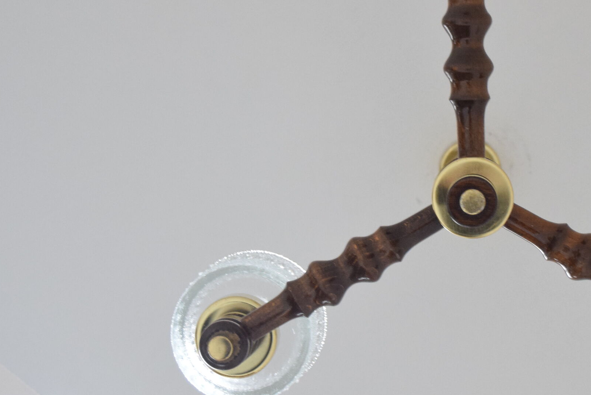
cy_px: 156
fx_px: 2202
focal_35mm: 134
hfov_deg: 15.2
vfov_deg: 10.3
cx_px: 451
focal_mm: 48
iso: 1600
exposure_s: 1/30
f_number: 5.3
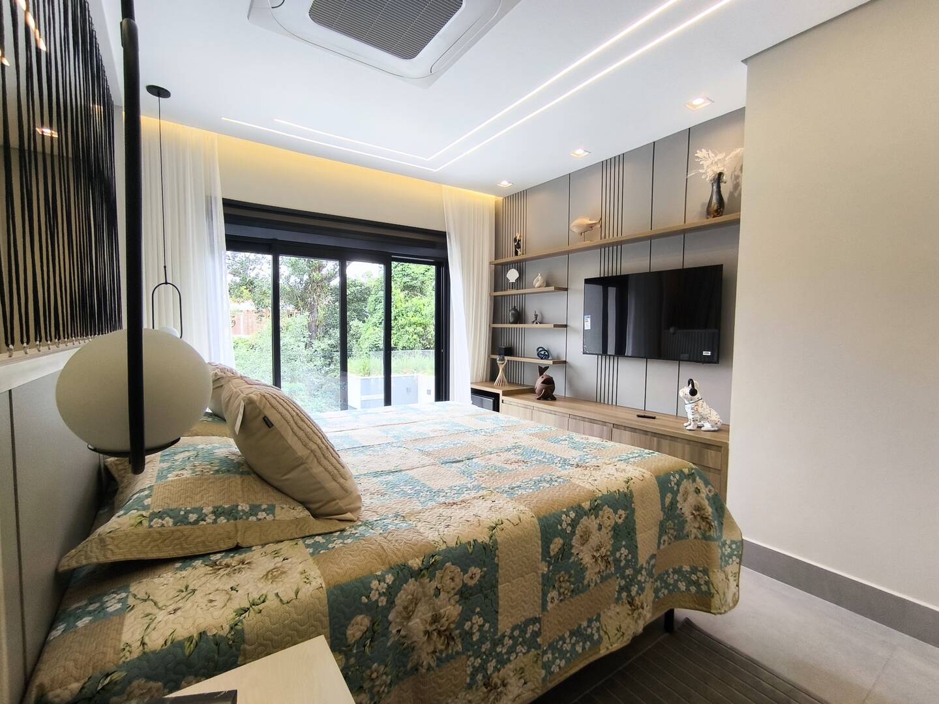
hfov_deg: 94.5
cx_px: 470
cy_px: 352
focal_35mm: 16
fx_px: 434
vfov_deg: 78.1
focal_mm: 1.65
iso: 80
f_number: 2.2
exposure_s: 1/120
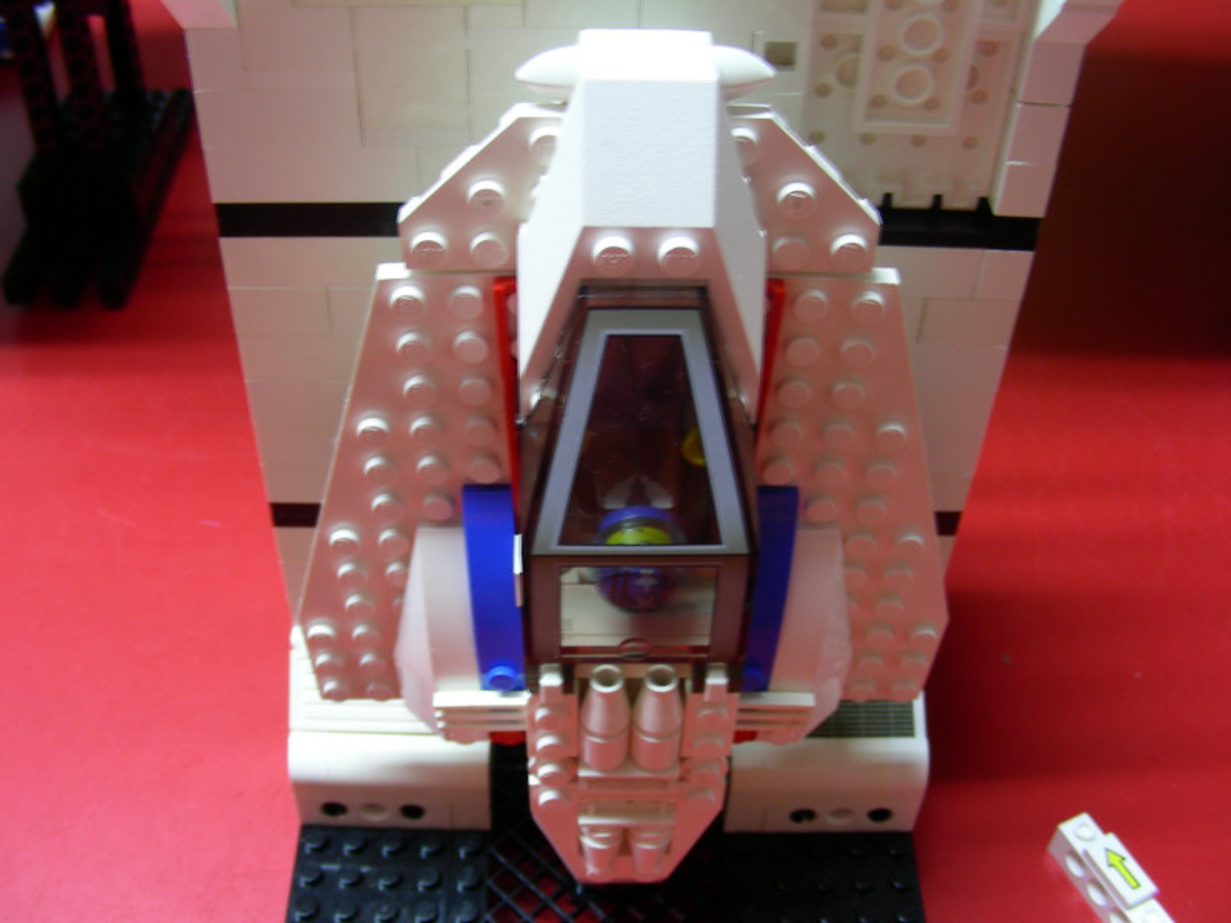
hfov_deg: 49.0
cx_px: 616
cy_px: 462
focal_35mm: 38
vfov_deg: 37.7
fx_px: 1351
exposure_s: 1/4.3
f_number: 3.5
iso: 50
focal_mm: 6.3
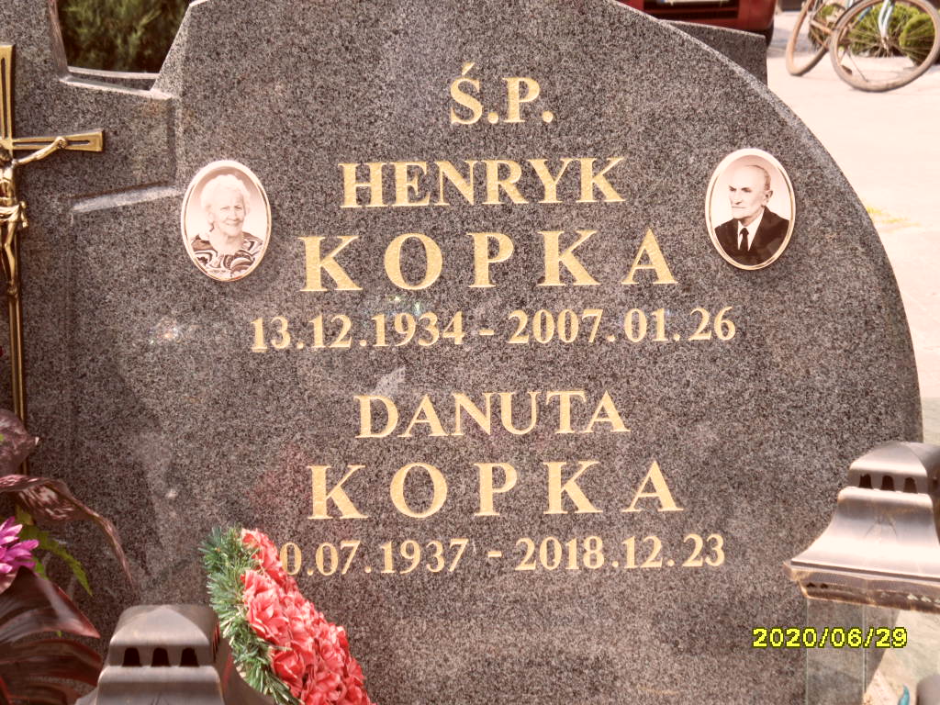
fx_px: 2716
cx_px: 470
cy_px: 352
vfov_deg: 14.8
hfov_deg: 19.6
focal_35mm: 100
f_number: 4.4
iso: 80
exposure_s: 1/250
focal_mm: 16.3
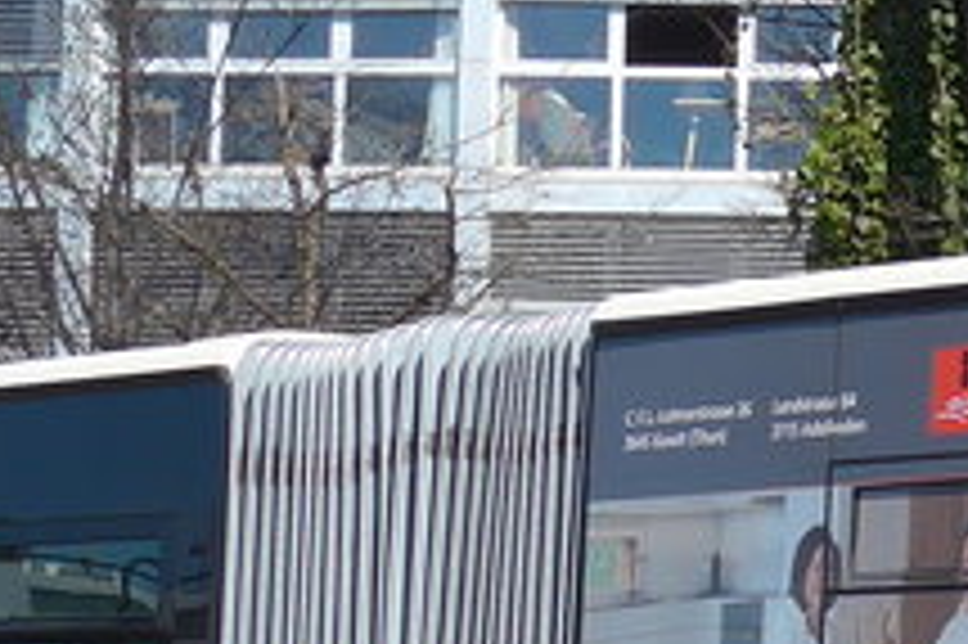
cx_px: 1378
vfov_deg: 6.6
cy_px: 396
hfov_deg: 9.6
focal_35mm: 209
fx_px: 5615
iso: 80
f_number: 2.8
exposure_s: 1/1600
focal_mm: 7.5
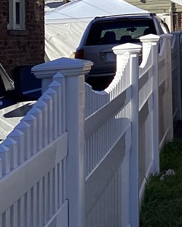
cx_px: 430
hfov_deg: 11.1
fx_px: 795
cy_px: -82
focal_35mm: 118
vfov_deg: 15.4
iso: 25
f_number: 2.4
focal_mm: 3.3
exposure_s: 1/1481
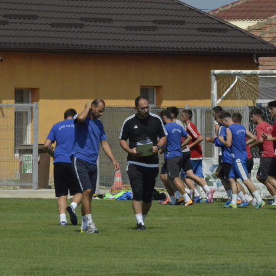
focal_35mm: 482
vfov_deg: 3.6
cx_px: 126
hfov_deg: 3.6
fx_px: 4348
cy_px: 138
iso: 5000
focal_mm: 250
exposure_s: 1/4000
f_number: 20
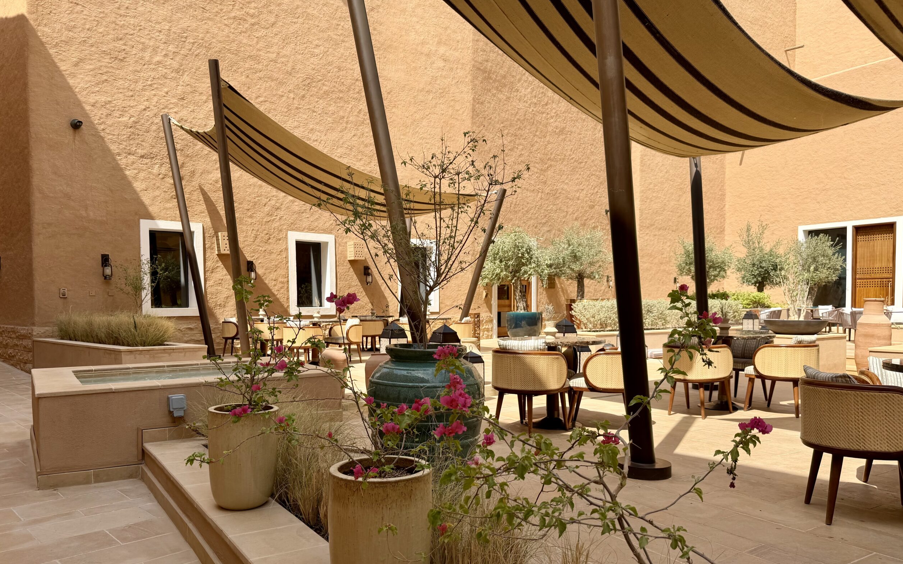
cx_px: 443
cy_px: 323
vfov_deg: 47.5
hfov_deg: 70.4
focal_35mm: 26
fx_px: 640
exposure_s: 1/2907
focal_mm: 6.76
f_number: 1.78
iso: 80
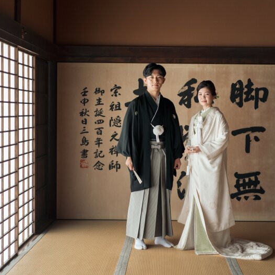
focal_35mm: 71
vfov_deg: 24.3
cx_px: 176
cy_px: 137
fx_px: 638
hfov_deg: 24.2
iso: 640
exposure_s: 1/50
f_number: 2
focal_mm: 55
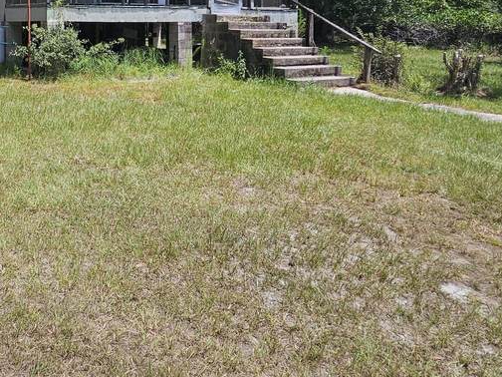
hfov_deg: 50.0
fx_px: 479
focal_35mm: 33
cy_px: 42
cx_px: 63
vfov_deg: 40.0
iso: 50
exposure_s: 1/2985
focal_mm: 2.2
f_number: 2.2
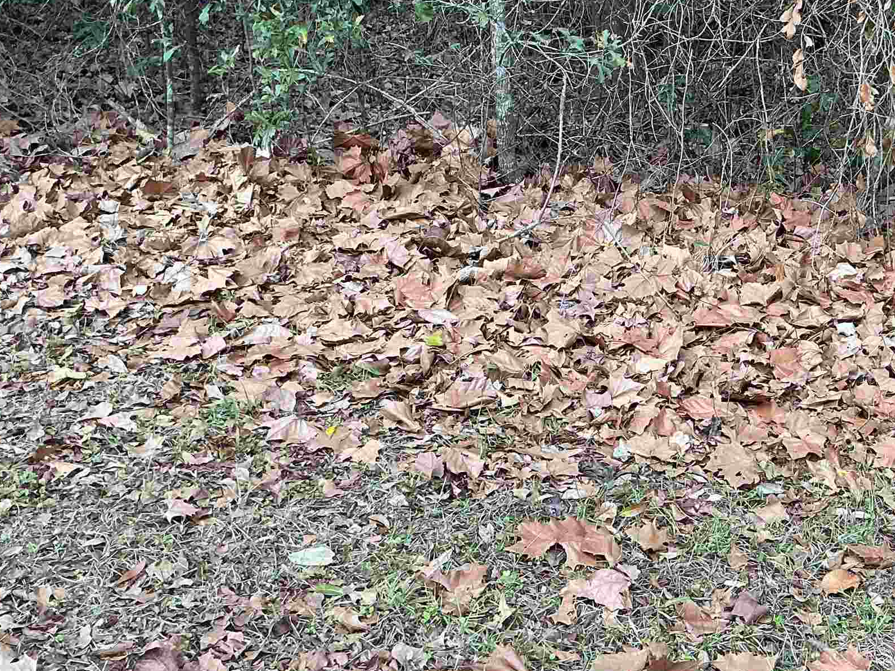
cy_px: 192
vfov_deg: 25.9
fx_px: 1448
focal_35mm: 56
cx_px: 730
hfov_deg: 33.3
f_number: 1.8
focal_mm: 3
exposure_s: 1/120
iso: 64
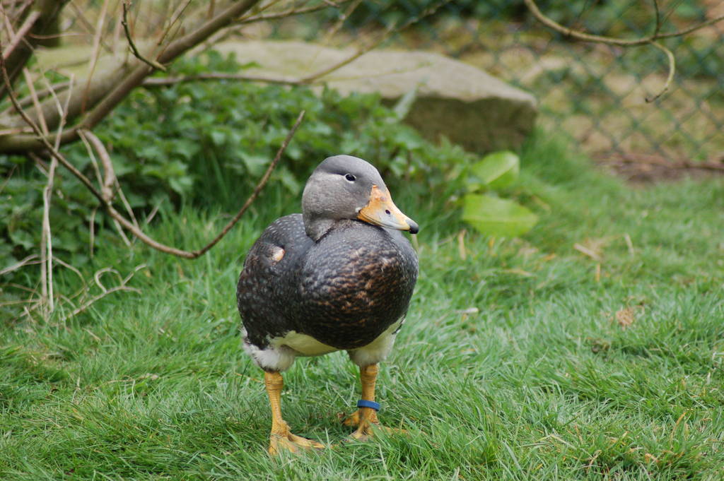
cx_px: 362
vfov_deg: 6.3
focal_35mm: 218
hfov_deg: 9.5
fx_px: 4371
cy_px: 240
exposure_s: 1/500
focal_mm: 145
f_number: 4.5
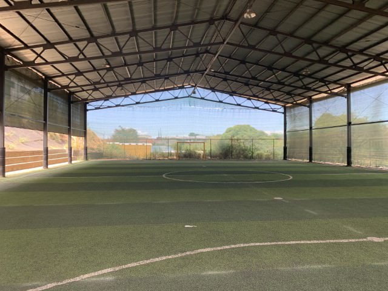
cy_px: 146
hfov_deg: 67.3
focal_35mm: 26
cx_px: 194
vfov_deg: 53.1
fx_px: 291
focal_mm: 4.25
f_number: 1.8
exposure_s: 1/121
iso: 50
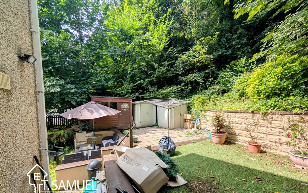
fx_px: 109
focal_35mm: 13
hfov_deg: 109.3
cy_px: 117
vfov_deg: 81.8
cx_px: 156
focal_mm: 2.02
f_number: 1.7
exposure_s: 1/1126
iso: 47
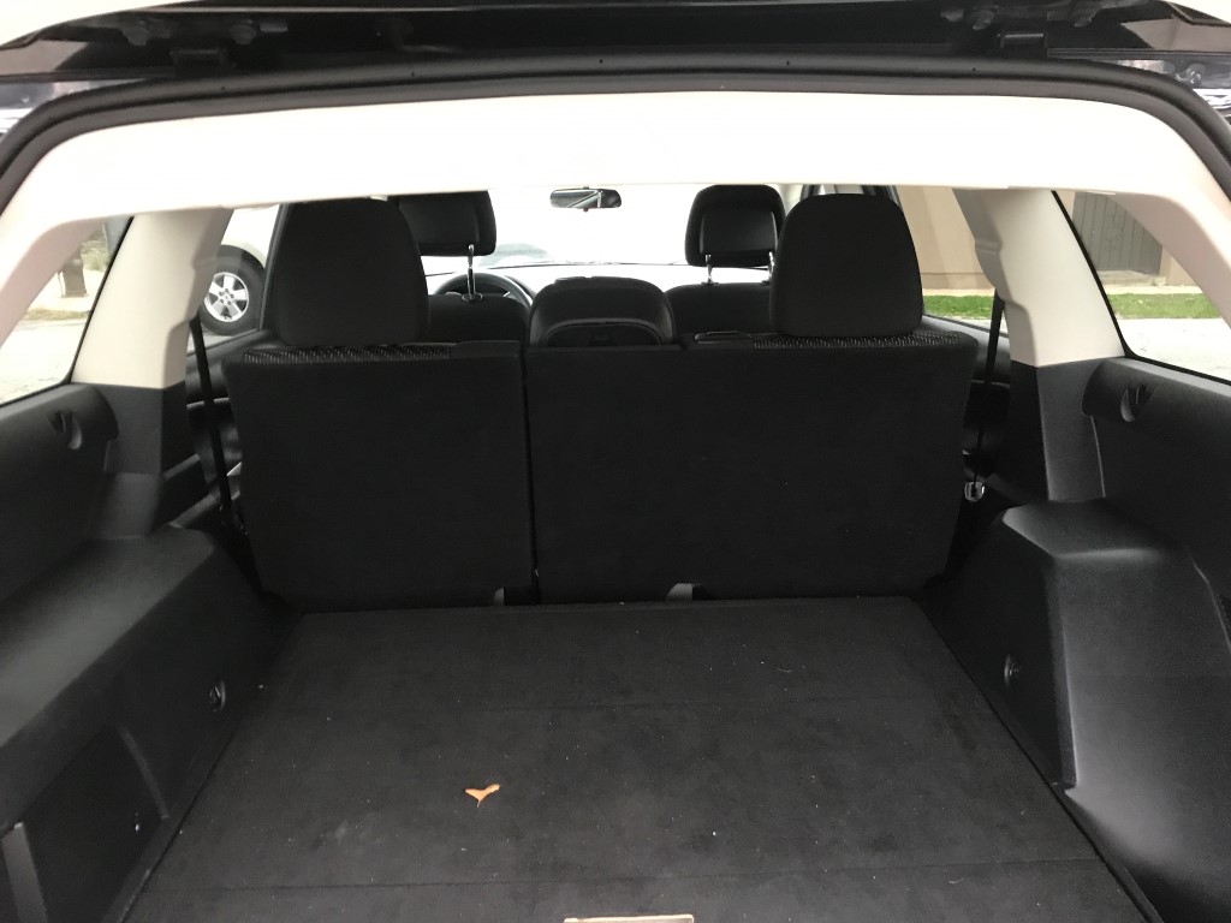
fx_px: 996
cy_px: 462
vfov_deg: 49.7
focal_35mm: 28
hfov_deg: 63.4
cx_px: 616
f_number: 1.8
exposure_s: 1/12
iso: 100
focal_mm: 3.99
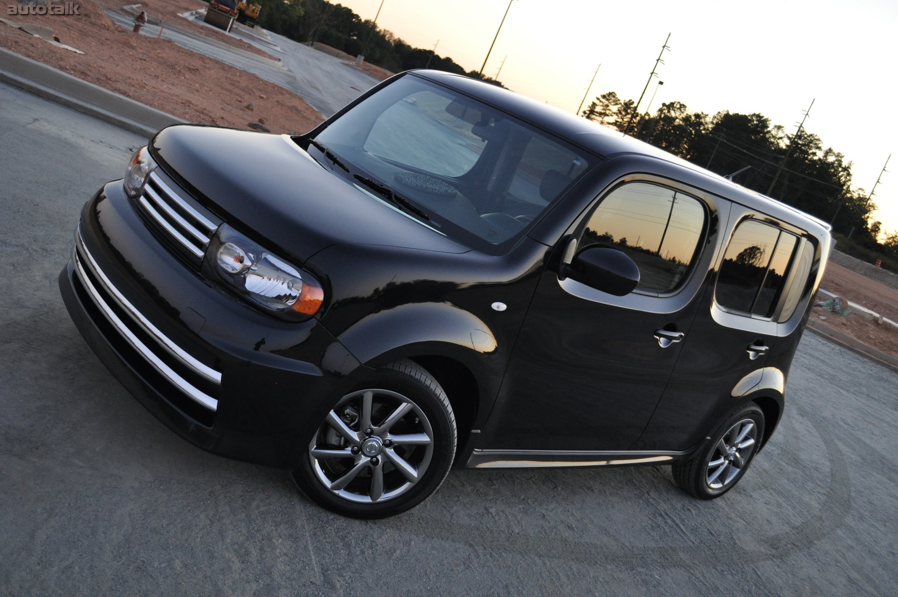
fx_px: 897
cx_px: 449
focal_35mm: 36
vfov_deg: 36.8
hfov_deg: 53.2
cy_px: 298
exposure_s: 1/40
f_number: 4
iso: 800
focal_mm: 24
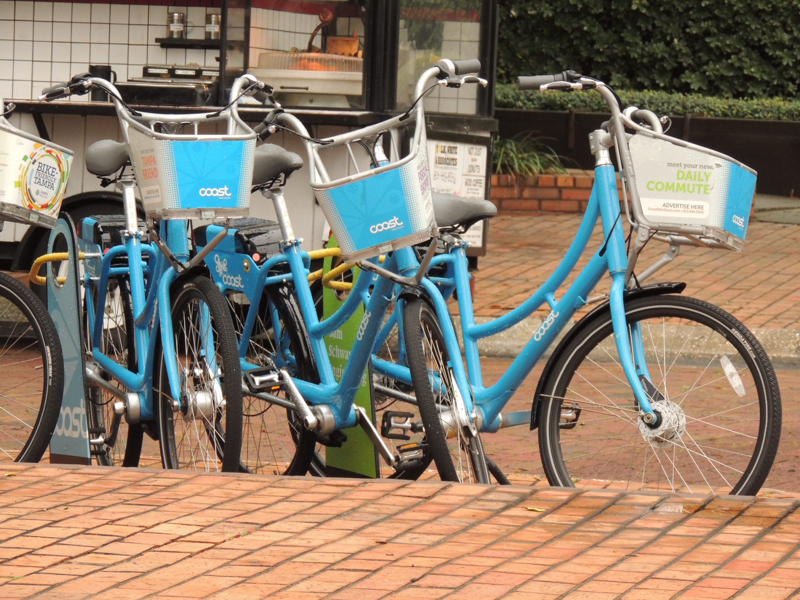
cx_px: 400
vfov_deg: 6.6
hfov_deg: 8.8
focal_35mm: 225
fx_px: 5200
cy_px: 300
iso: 400
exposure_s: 1/100
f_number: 4.6
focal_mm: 40.1
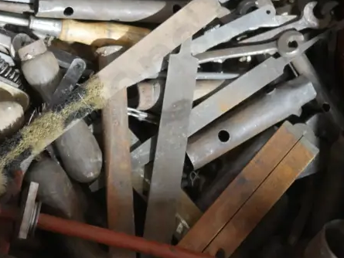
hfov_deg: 14.2
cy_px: 157
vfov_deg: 10.7
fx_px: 1372
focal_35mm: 138
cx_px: 36
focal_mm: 30
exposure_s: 1/40
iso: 3200
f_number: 5.4
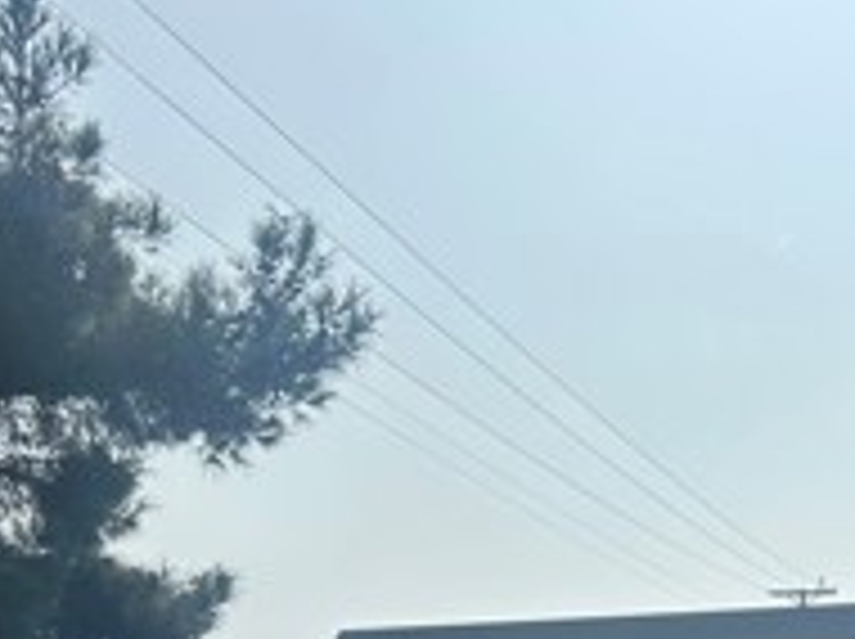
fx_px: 1998
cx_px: 706
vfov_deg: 16.6
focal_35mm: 81
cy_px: 954
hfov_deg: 23.7
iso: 80
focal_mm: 6.86
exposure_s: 1/10753
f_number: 1.78
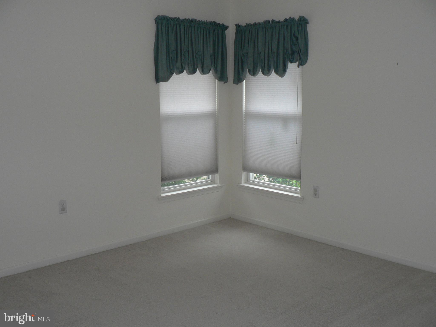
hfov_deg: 51.4
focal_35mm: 36
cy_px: 164
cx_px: 218
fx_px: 453
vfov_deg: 39.7
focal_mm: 6
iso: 100
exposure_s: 1/60
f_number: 2.8
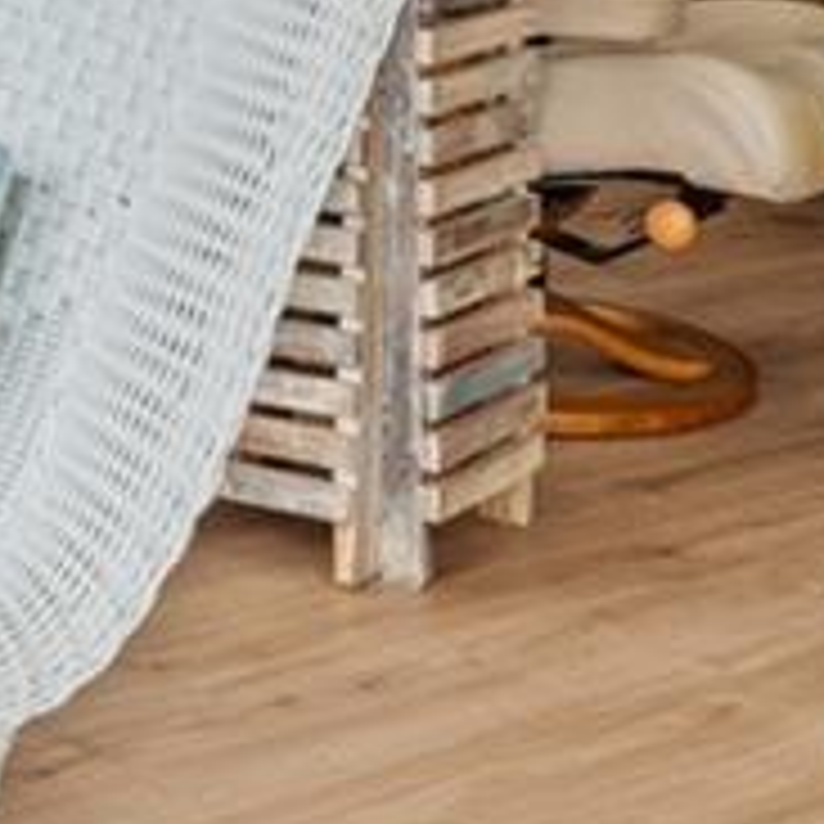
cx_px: -482
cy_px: -495
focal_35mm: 123
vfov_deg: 13.2
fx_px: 3305
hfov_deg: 13.3
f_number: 6.3
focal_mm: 16.5
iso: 250
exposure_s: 1/30
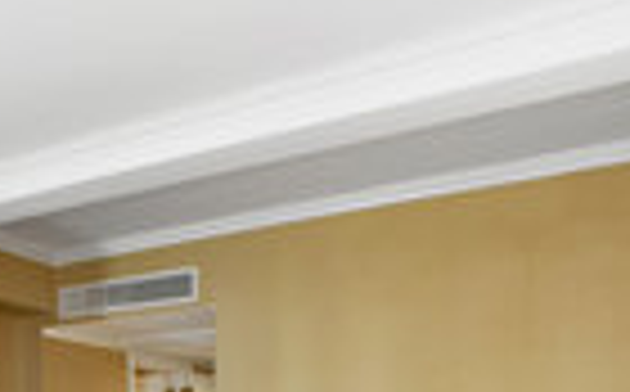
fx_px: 840
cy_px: 613
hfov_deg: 35.0
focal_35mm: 49
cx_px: -72
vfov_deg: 21.4
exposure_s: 2
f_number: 22
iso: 80
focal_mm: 14
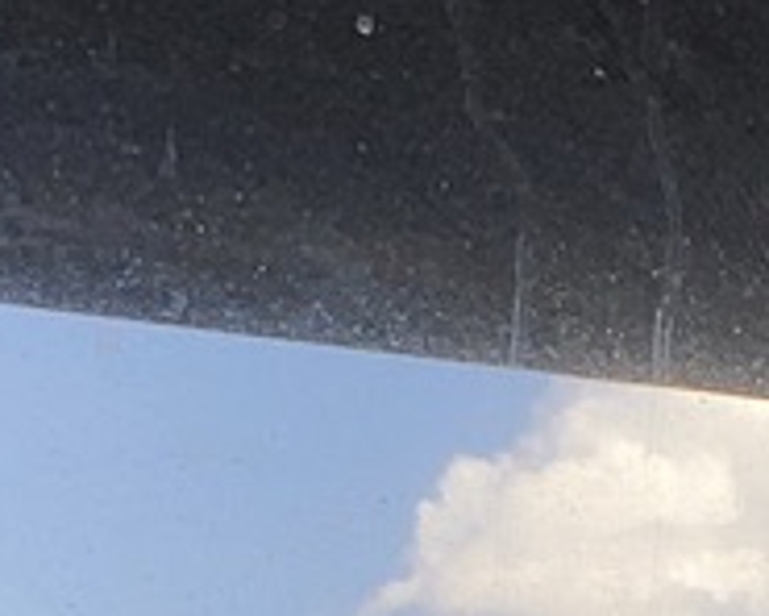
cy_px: 1086
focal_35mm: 155
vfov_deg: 9.5
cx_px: 686
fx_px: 3528
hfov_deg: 12.4
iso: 25
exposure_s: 1/643
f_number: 2.2
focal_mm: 2.71
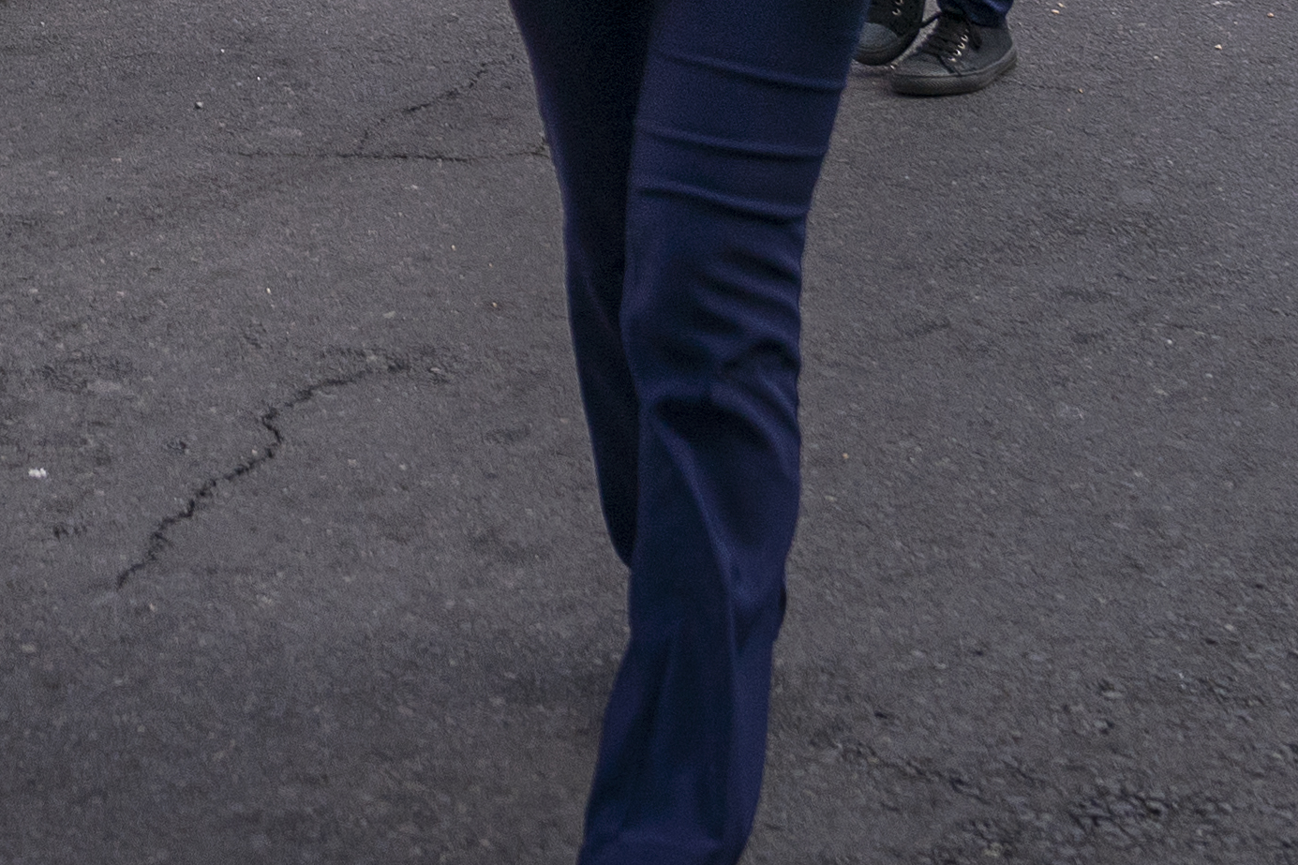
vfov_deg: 11.9
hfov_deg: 18.8
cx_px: -162
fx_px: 3749
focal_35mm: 104
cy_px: -800
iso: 400
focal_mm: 24
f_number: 3.5
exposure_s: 1/2500
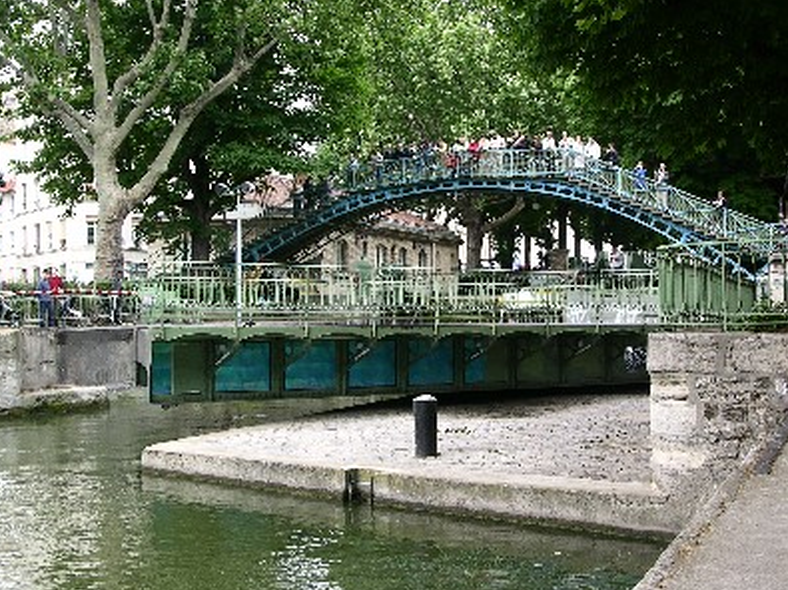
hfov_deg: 36.8
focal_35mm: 52
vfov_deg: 28.0
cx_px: 404
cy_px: 287
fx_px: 1183
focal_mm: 8.9
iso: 50
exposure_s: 1/43.3
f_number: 5
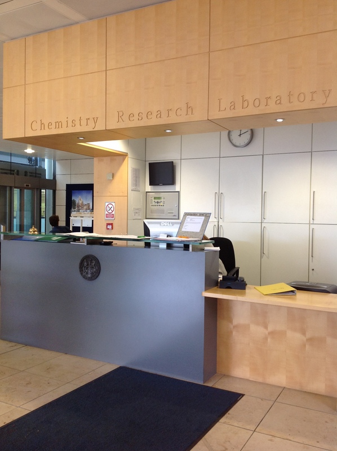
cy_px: 226
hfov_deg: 40.6
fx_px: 455
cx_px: 168
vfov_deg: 52.7
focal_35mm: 35
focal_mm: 4.28
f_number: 2.4
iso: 80
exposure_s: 1/20
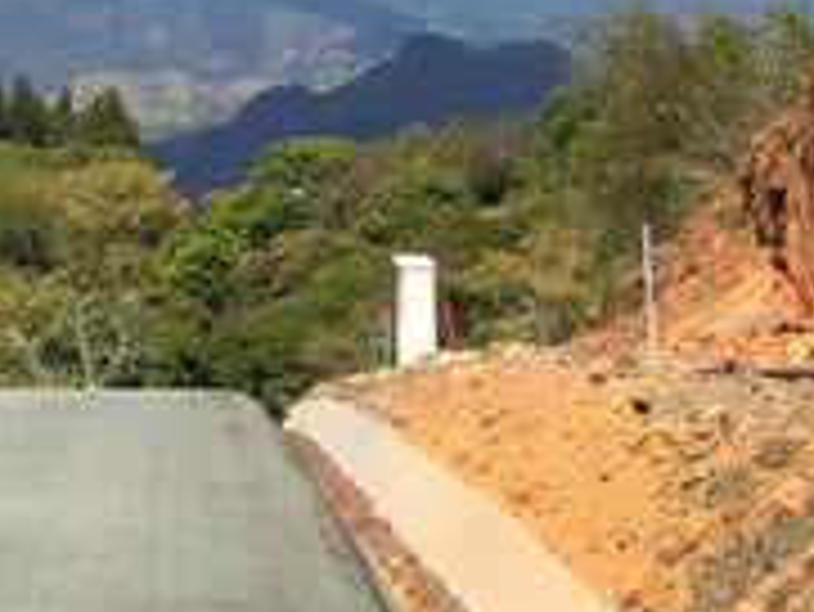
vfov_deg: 13.7
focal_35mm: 99
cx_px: 139
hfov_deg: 19.6
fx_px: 2330
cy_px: -418
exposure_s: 1/3690
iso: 20
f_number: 1.8
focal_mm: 3.99
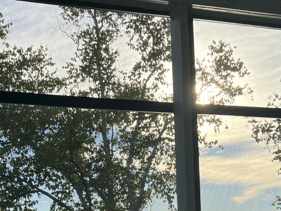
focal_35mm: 79
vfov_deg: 18.3
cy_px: 198
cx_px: 93
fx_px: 642
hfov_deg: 24.6
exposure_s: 1/4444
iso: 50
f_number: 1.5
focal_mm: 5.7
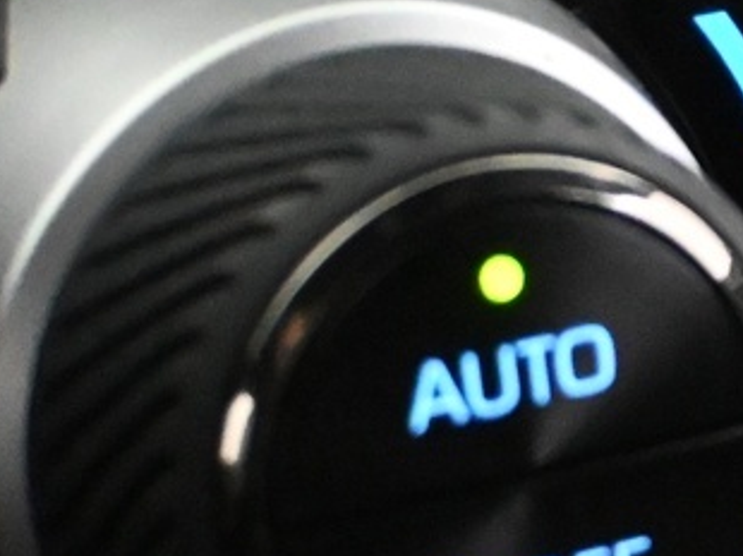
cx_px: 1294
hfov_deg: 9.5
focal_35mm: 200
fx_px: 4285
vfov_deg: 7.4
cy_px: 300
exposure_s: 1/60
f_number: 4.5
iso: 10000
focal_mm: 26.5
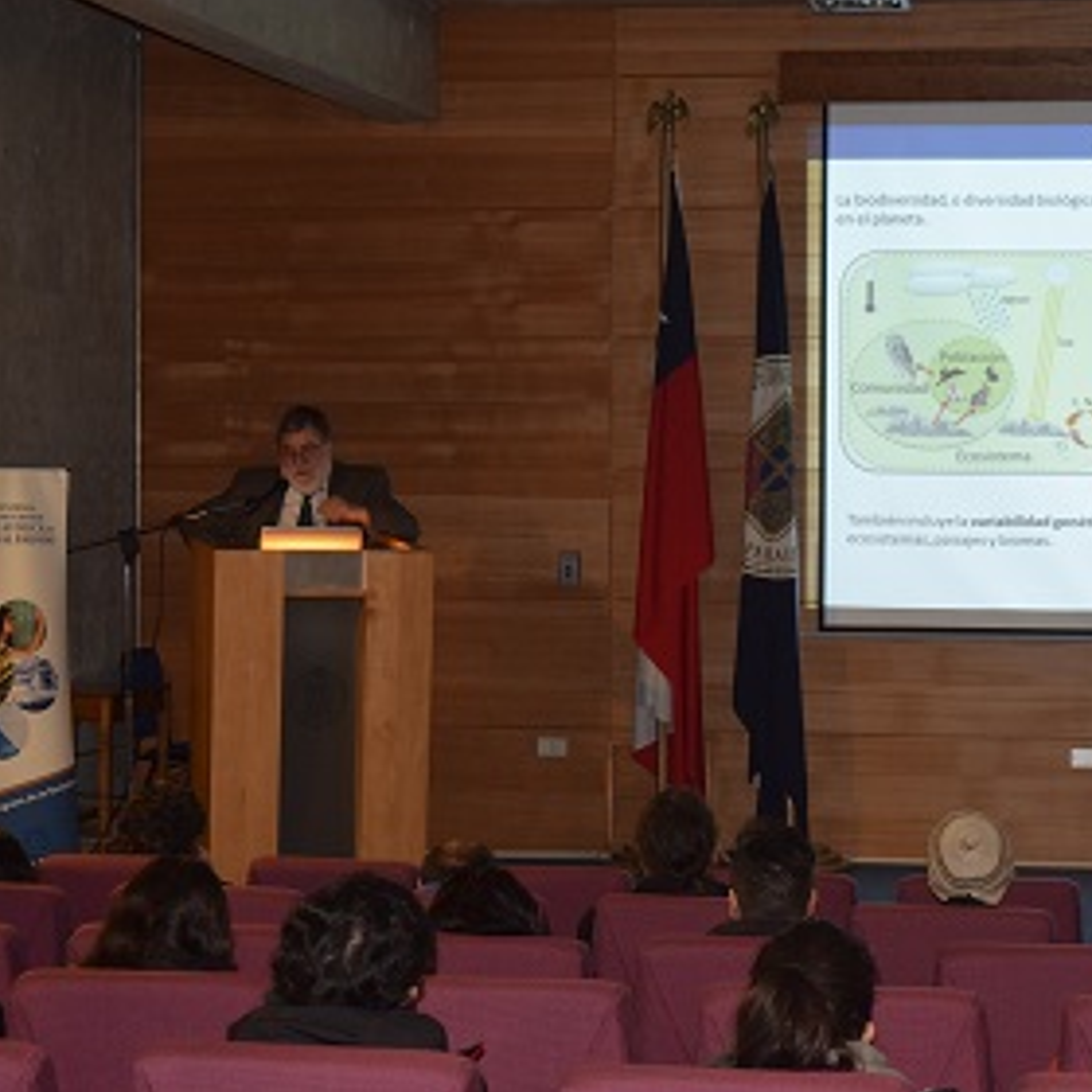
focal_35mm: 93
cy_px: 544
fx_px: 3319
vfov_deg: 18.7
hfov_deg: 18.6
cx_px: 692
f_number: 5.3
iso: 1800
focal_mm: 48
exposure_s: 1/60
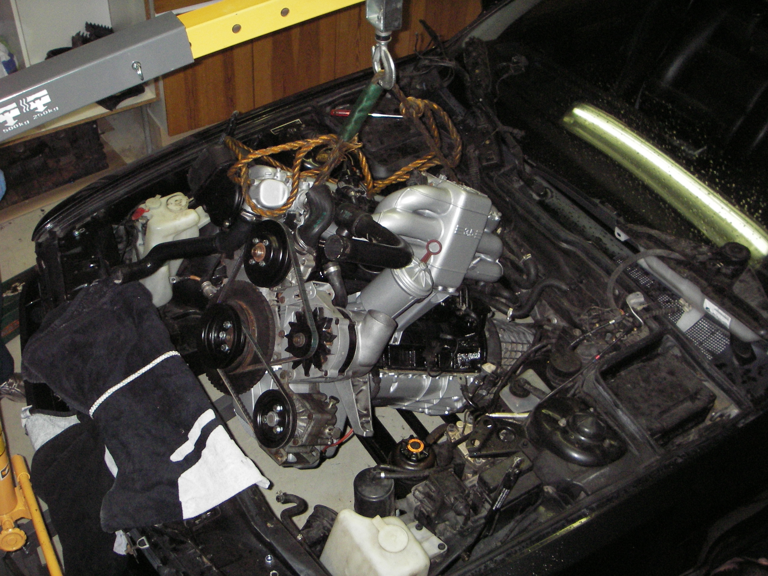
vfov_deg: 37.7
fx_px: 843
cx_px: 384
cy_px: 288
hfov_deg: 49.0
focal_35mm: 38
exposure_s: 1/30
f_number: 3.3
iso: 200
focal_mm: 6.3
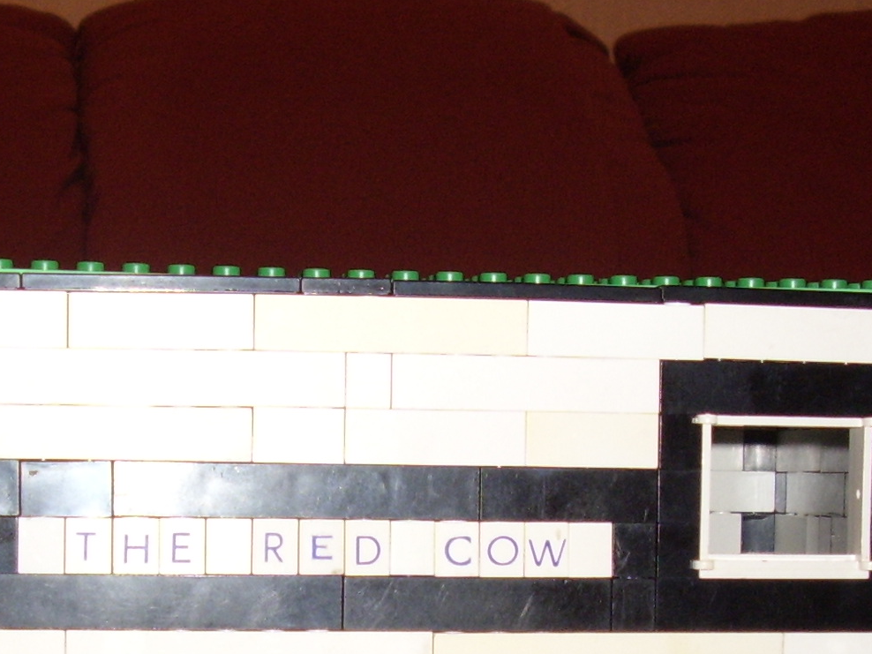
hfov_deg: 28.0
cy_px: 623
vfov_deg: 20.7
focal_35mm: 69
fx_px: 1738
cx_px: 299
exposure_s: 1/30
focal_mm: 5.8
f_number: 2.9
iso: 141
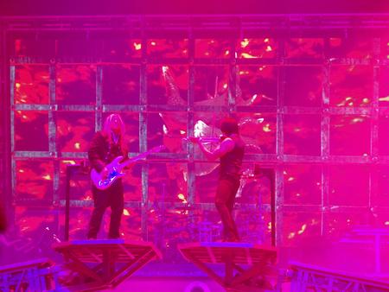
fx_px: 944
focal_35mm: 84
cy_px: 146
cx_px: 194
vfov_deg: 17.6
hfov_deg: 23.3
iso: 400
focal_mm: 17.8
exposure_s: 1/80
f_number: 2.8
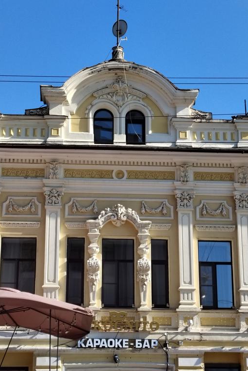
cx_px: 121
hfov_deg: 18.7
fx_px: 754
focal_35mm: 73
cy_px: 186
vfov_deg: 27.7
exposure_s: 1/2000
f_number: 1.9
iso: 472
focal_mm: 5.52
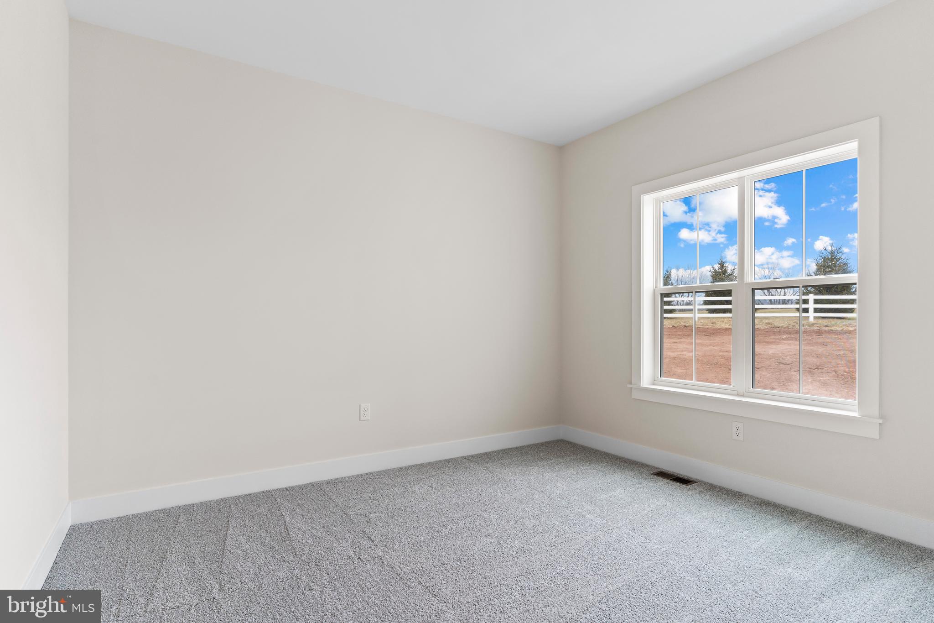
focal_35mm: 18
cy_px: 312
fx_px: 467
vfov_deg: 67.4
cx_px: 467
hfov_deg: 90.0
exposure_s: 1/30
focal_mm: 18
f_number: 7.1
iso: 400
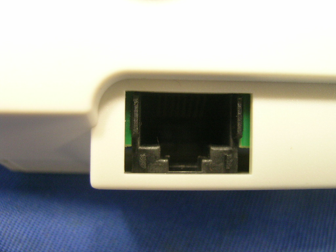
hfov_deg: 63.4
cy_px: 126
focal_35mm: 28
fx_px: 272
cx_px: 168
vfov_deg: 49.7
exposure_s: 1/10.6
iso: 200
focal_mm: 5.8
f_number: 2.8
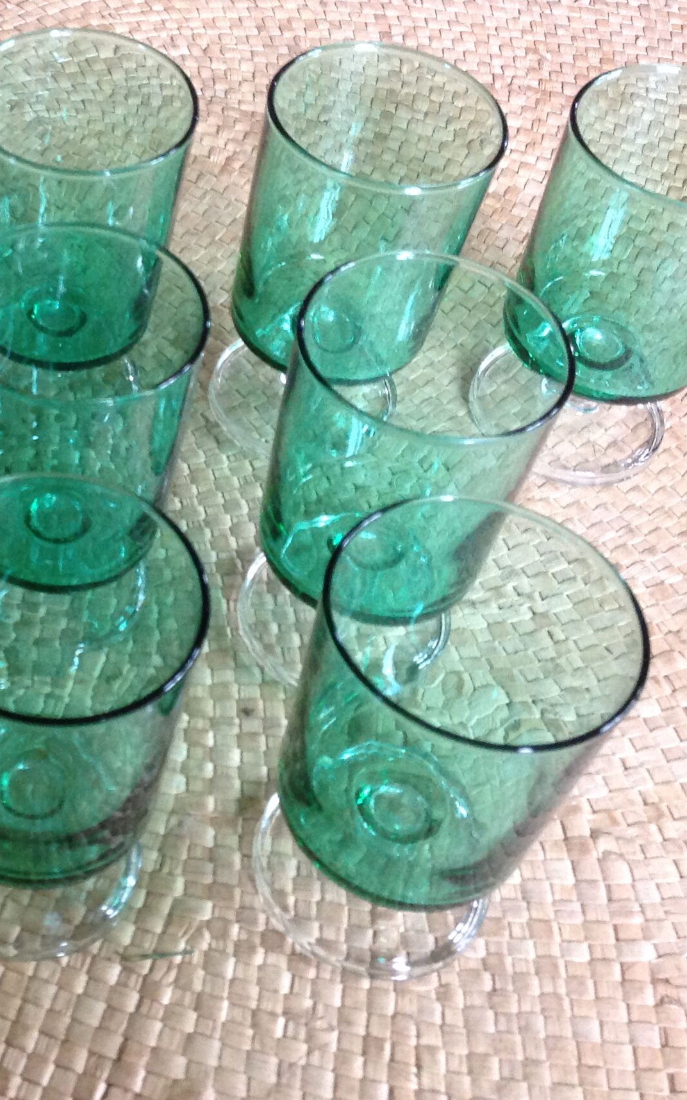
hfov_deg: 22.3
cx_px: 12
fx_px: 1677
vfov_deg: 36.3
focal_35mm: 56
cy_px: 541
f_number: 2.4
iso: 250
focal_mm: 4.28
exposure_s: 1/15
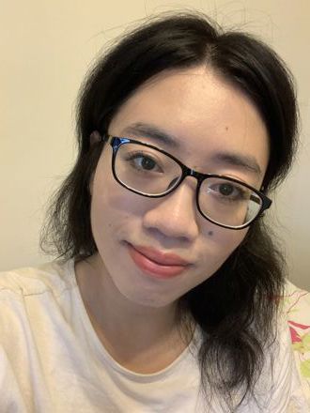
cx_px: 155
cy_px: 206
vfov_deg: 56.8
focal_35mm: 32
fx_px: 382
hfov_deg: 44.2
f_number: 2.2
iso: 250
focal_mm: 2.87
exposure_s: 1/50
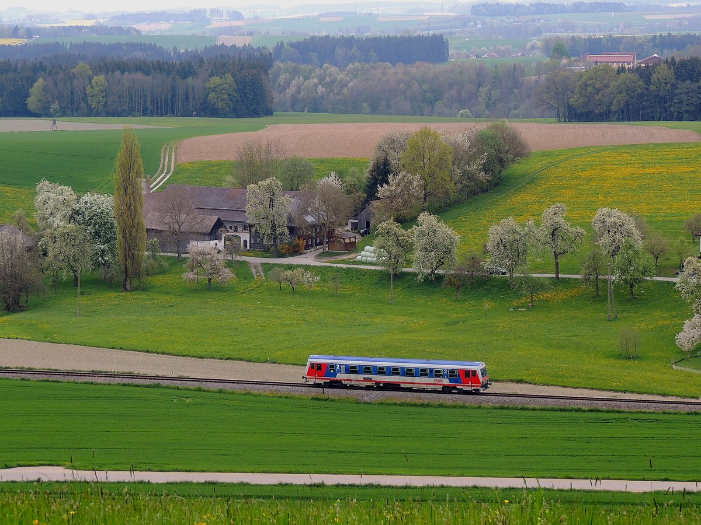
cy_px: 262
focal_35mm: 90
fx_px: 1823
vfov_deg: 16.4
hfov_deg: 21.8
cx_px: 350
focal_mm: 16
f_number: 4.1
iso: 100
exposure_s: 1/200
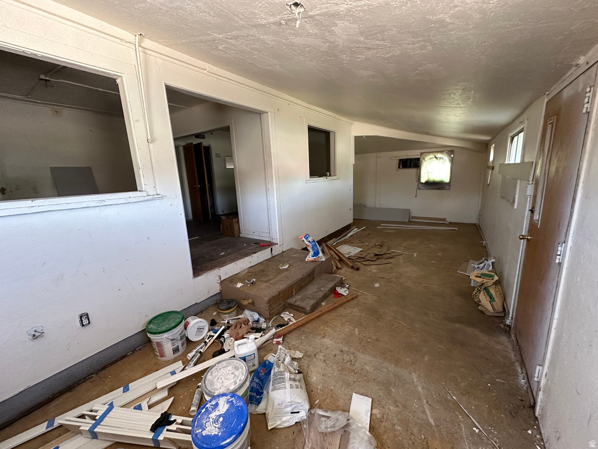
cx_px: 299
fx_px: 242
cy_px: 224
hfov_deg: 102.1
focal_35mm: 14
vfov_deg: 85.7
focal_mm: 2.22
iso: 400
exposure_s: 1/60
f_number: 2.2
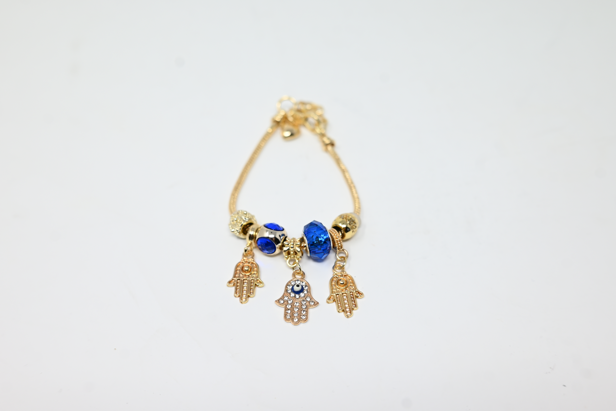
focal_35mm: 40
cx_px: 308
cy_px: 206
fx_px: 685
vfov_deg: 33.4
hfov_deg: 48.4
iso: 125
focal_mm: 40
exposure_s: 1/60
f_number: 4.5
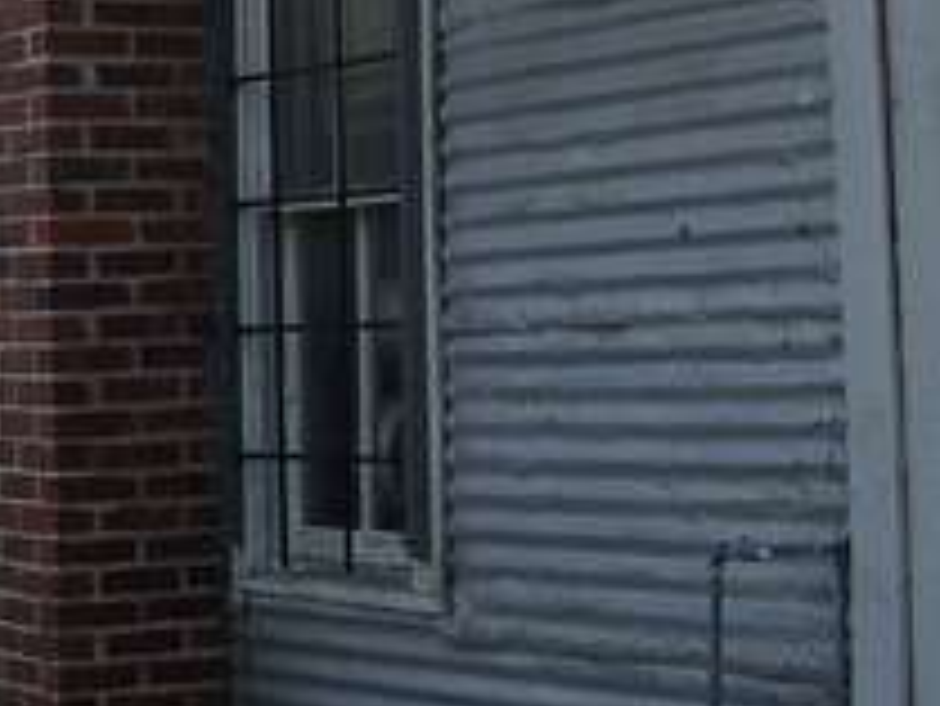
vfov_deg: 10.7
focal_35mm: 136
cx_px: 130
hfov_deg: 14.4
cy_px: -117
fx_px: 3695
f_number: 2.8
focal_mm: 7.8
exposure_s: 1/400
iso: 64
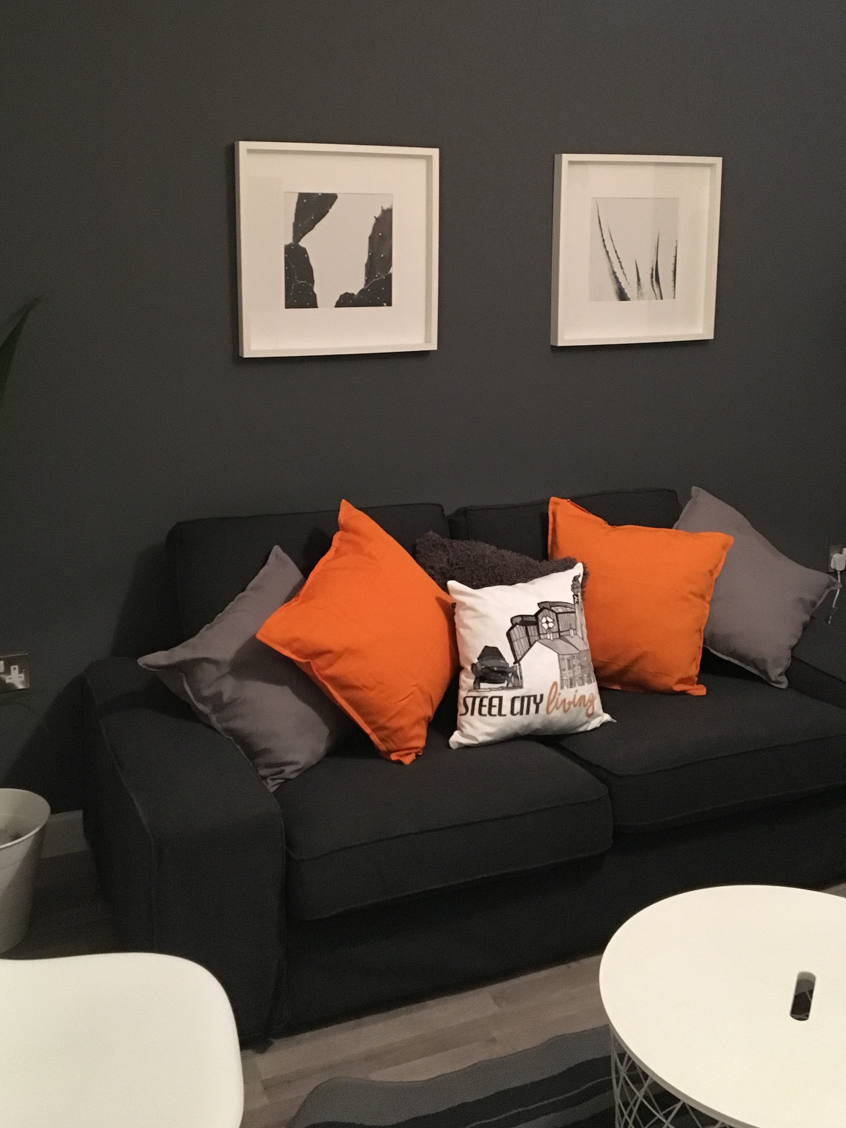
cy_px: 414
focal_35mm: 37
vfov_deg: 49.6
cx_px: 448
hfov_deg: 38.7
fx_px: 1206
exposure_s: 1/17
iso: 320
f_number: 2.2
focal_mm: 4.15
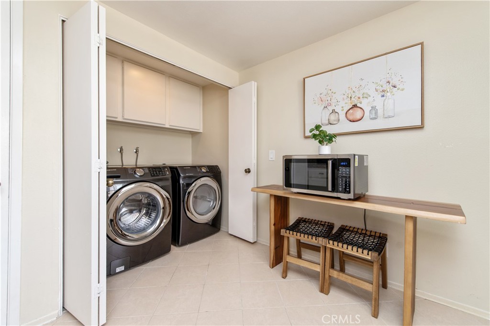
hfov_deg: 104.3
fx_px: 190
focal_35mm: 14
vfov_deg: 81.1
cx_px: 245
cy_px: 163
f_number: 4
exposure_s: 1/60
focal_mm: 14
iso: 450
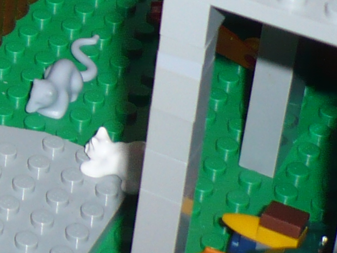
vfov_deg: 8.3
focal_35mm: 172
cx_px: -490
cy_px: -235
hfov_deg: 10.0
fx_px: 1675
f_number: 2.8
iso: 100
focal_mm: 5.8
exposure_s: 1/30
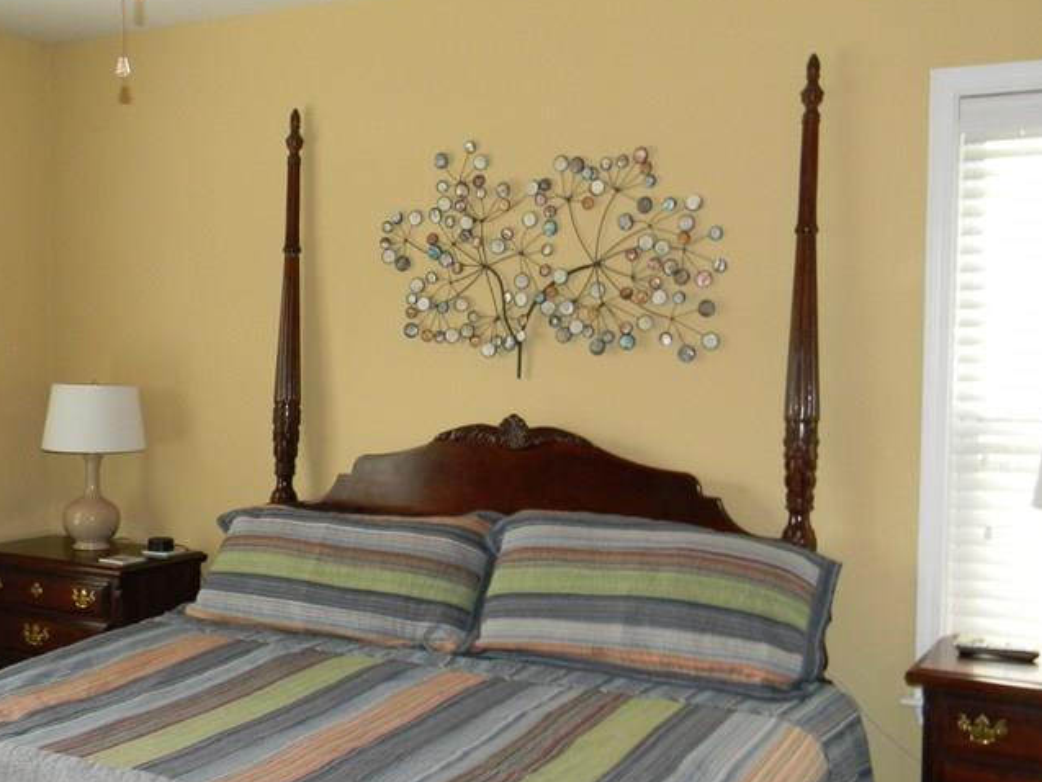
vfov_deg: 32.2
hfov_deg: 41.6
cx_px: 358
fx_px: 1355
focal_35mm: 45
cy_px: 407
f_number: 3.5
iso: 200
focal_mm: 5
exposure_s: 1/30
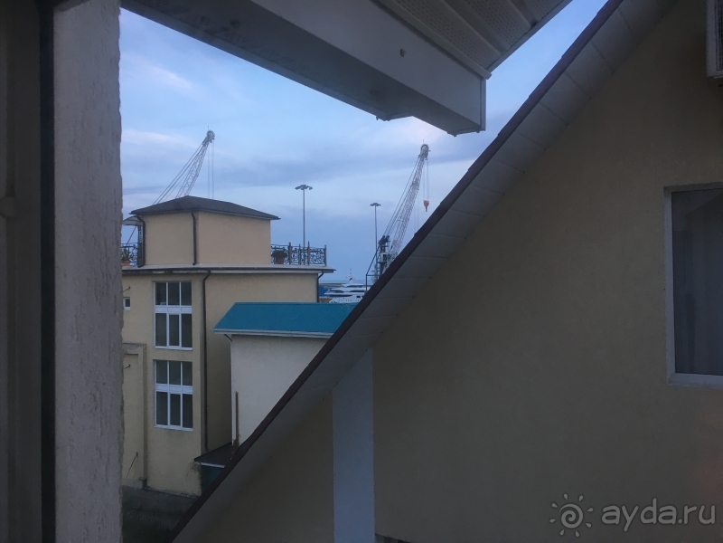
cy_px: 272
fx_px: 606
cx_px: 362
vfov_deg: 48.2
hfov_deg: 61.7
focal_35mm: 29
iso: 32
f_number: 2.2
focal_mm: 4.15
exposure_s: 1/33
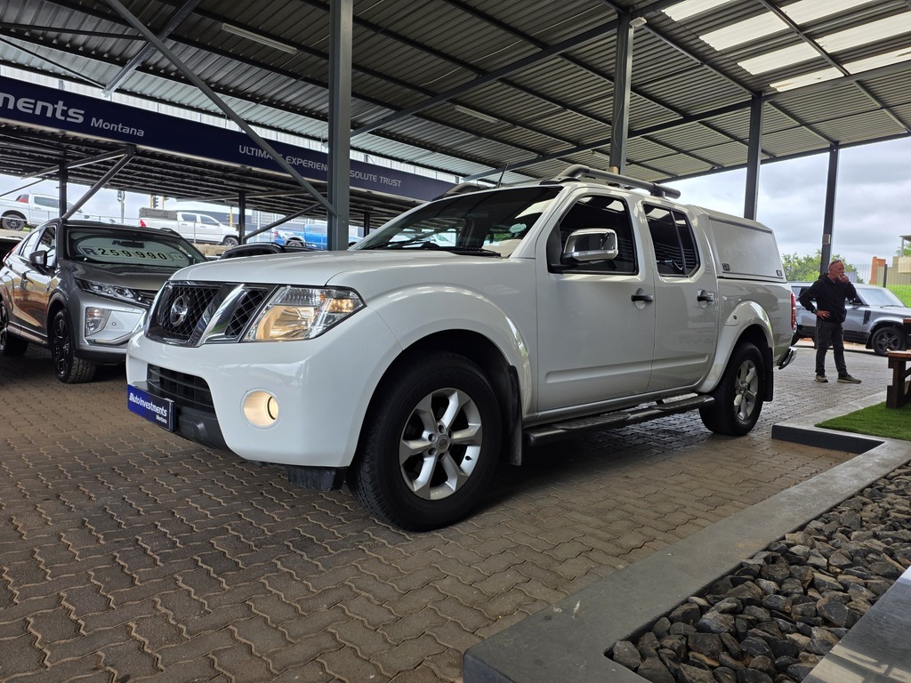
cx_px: 456
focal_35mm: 23
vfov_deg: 58.9
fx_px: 605
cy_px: 342
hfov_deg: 73.9
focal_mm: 6.25
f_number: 1.7
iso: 80
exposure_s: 1/1505
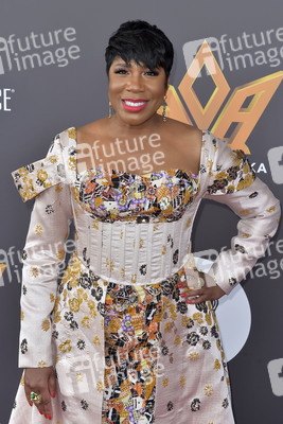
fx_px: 778
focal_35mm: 66
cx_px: 142
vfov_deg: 30.5
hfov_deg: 20.6
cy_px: 212
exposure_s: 1/250
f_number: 7.1
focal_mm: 66
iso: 160
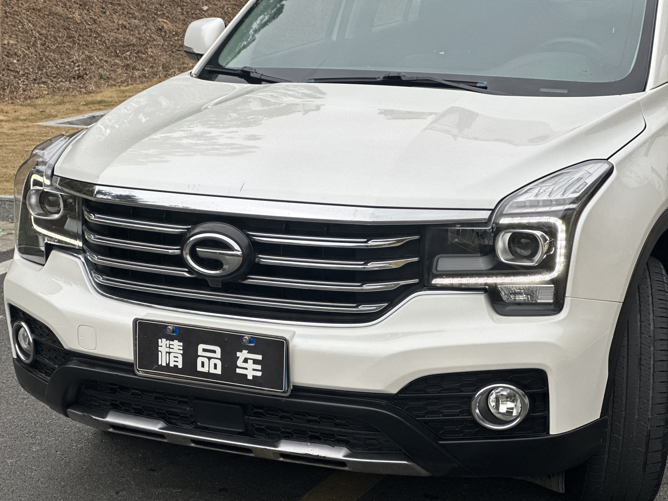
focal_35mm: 77
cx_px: 334
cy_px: 250
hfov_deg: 25.3
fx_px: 1486
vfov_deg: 19.1
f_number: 2.8
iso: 125
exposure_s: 1/94
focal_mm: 9
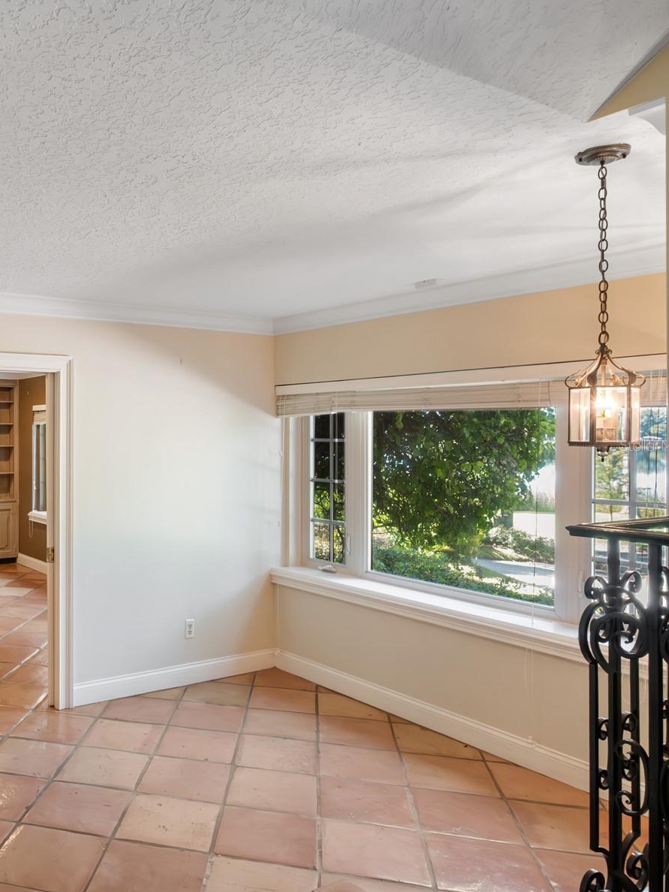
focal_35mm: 27
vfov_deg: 65.3
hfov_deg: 47.1
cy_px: 445
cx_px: 89
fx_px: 696
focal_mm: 10
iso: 3200
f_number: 7.1
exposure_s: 1/30
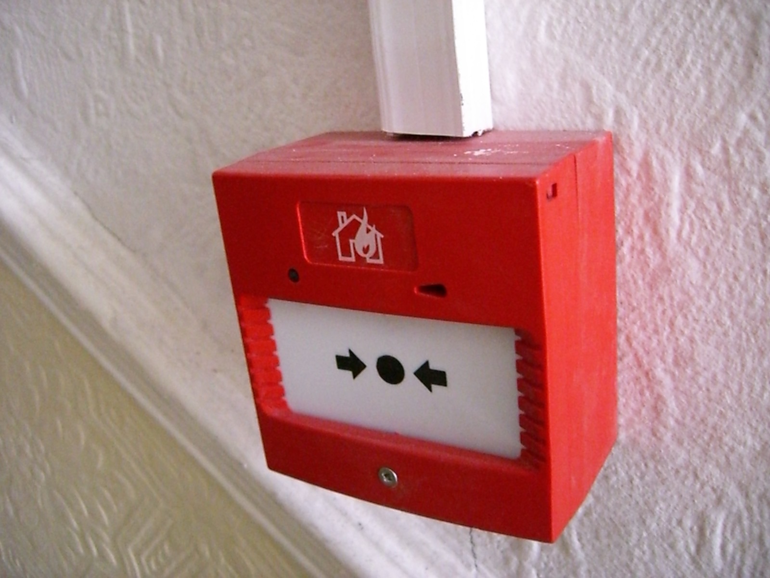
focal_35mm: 38
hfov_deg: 49.0
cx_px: 385
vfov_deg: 37.7
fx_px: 845
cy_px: 289
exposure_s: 1/50
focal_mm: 6.2
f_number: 2.7
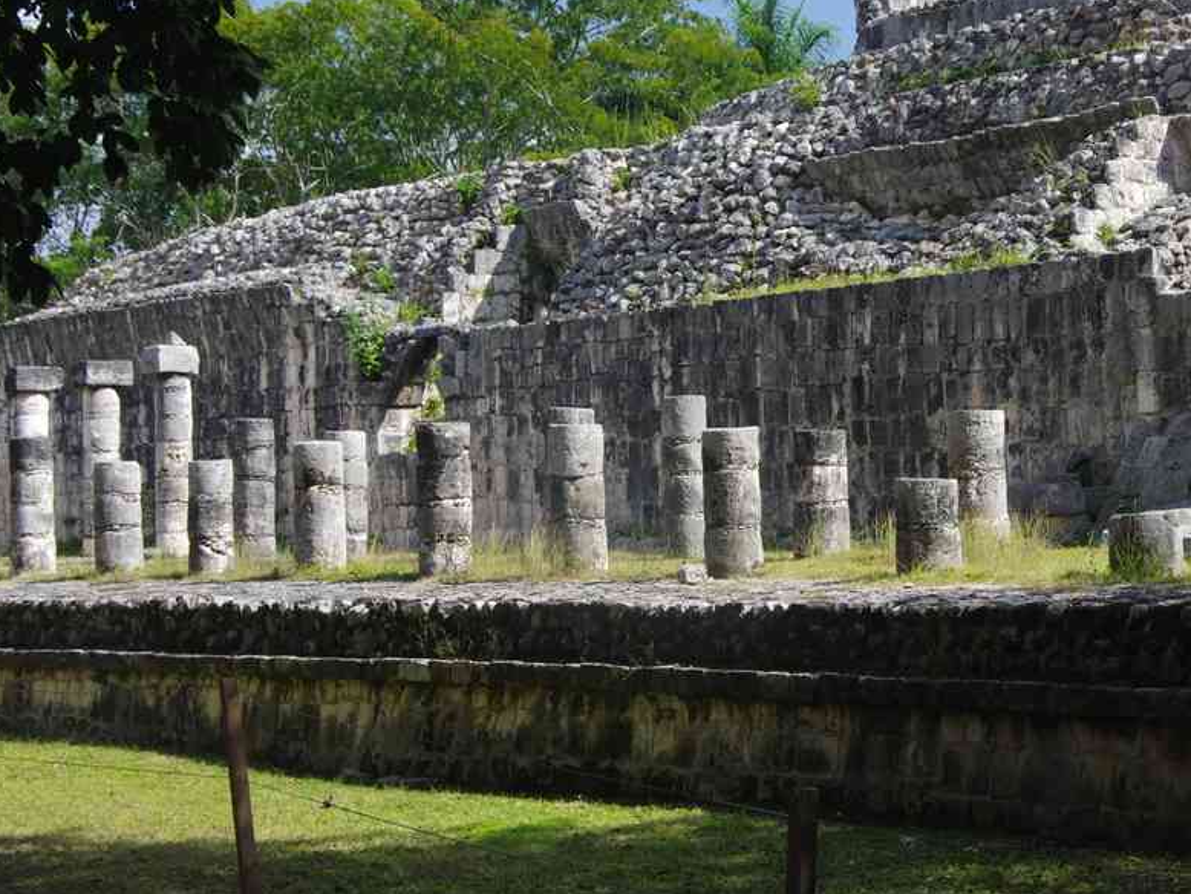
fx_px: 2719
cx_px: 757
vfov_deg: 18.7
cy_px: 406
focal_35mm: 79
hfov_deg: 24.6
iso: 200
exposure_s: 1/80
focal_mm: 42.5
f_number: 10
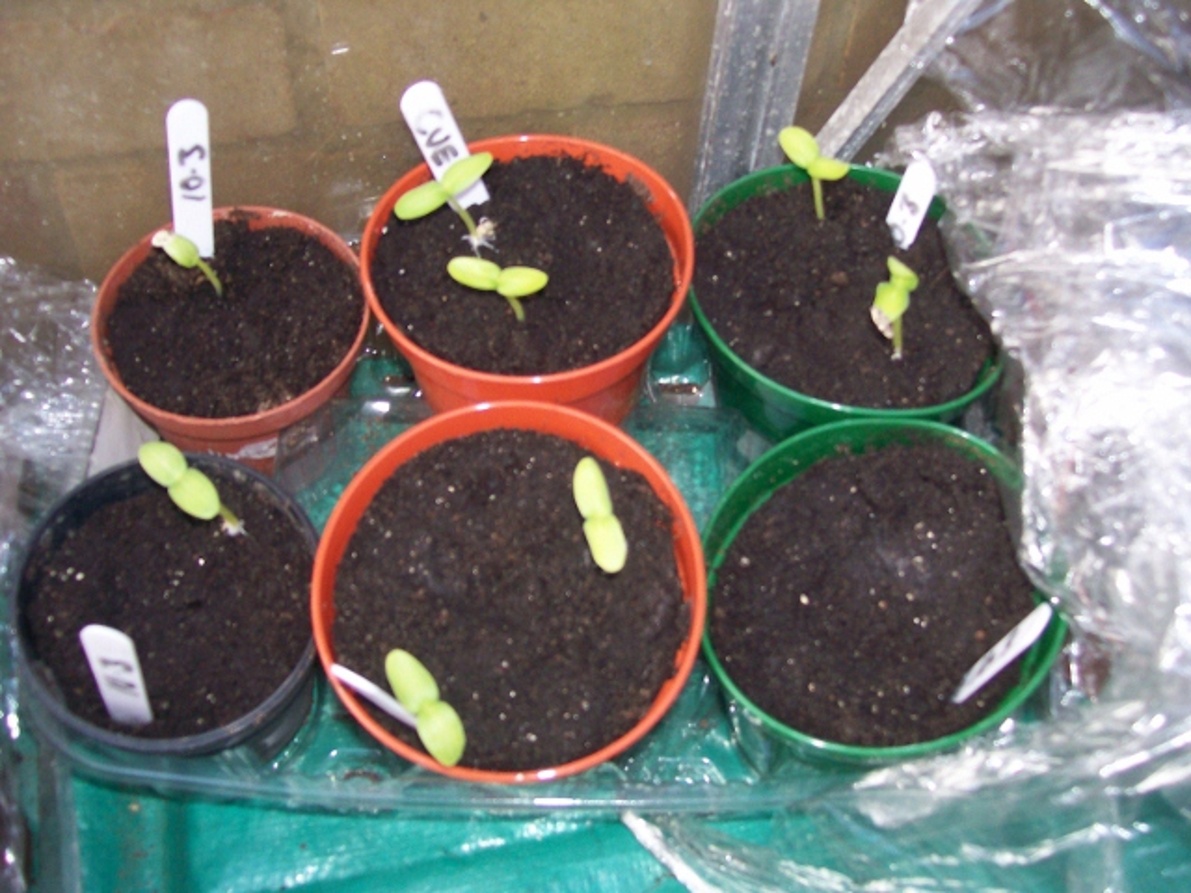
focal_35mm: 36
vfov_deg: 39.7
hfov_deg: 51.4
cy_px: 446
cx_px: 596
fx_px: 1239
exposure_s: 1/64
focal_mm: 6
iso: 140
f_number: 2.7
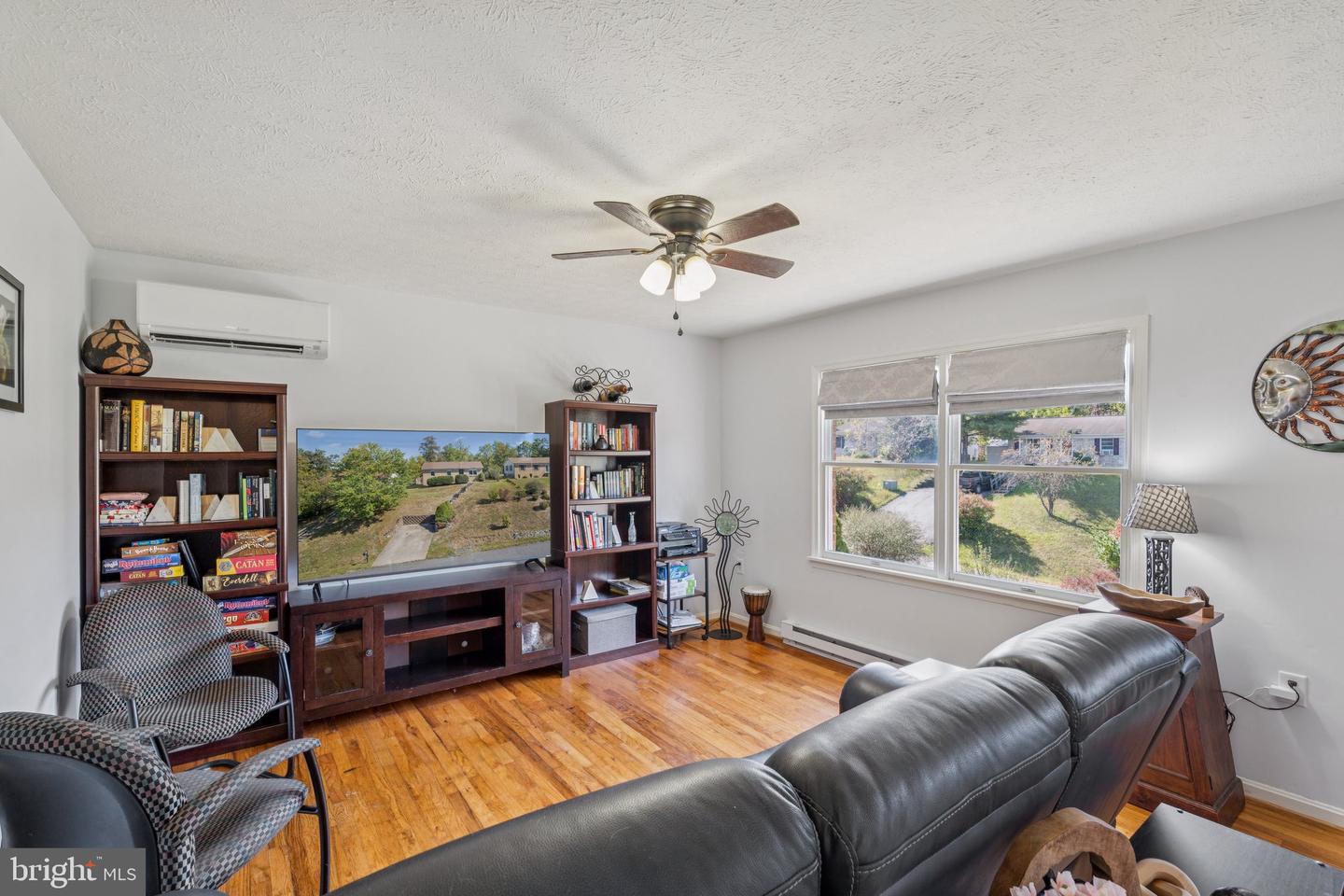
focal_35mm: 16
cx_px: 672
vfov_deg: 73.7
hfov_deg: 96.7
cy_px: 448
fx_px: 597
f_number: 8
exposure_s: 1/8
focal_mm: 16
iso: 200
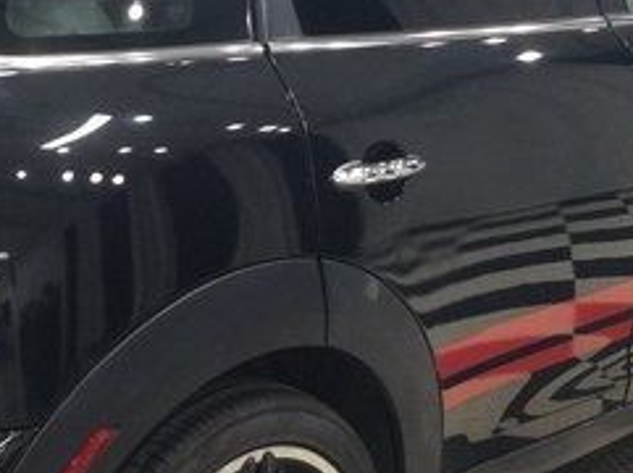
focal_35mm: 85
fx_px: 1552
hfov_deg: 22.9
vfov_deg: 17.3
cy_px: 284
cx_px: 173
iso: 80
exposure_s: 1/24
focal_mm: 3.3
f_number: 2.4
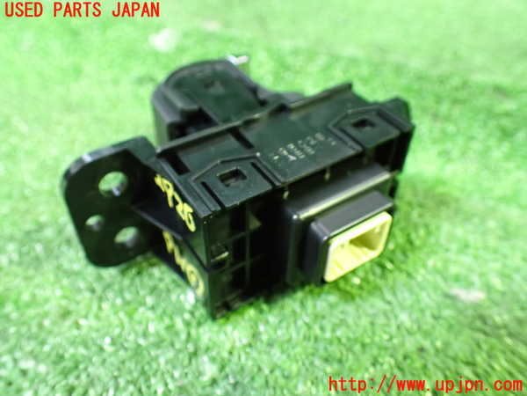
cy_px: 198
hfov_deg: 60.0
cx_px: 264
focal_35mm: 30
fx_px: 457
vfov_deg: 46.8
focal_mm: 5.4
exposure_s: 1/30
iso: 1250
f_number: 2.3
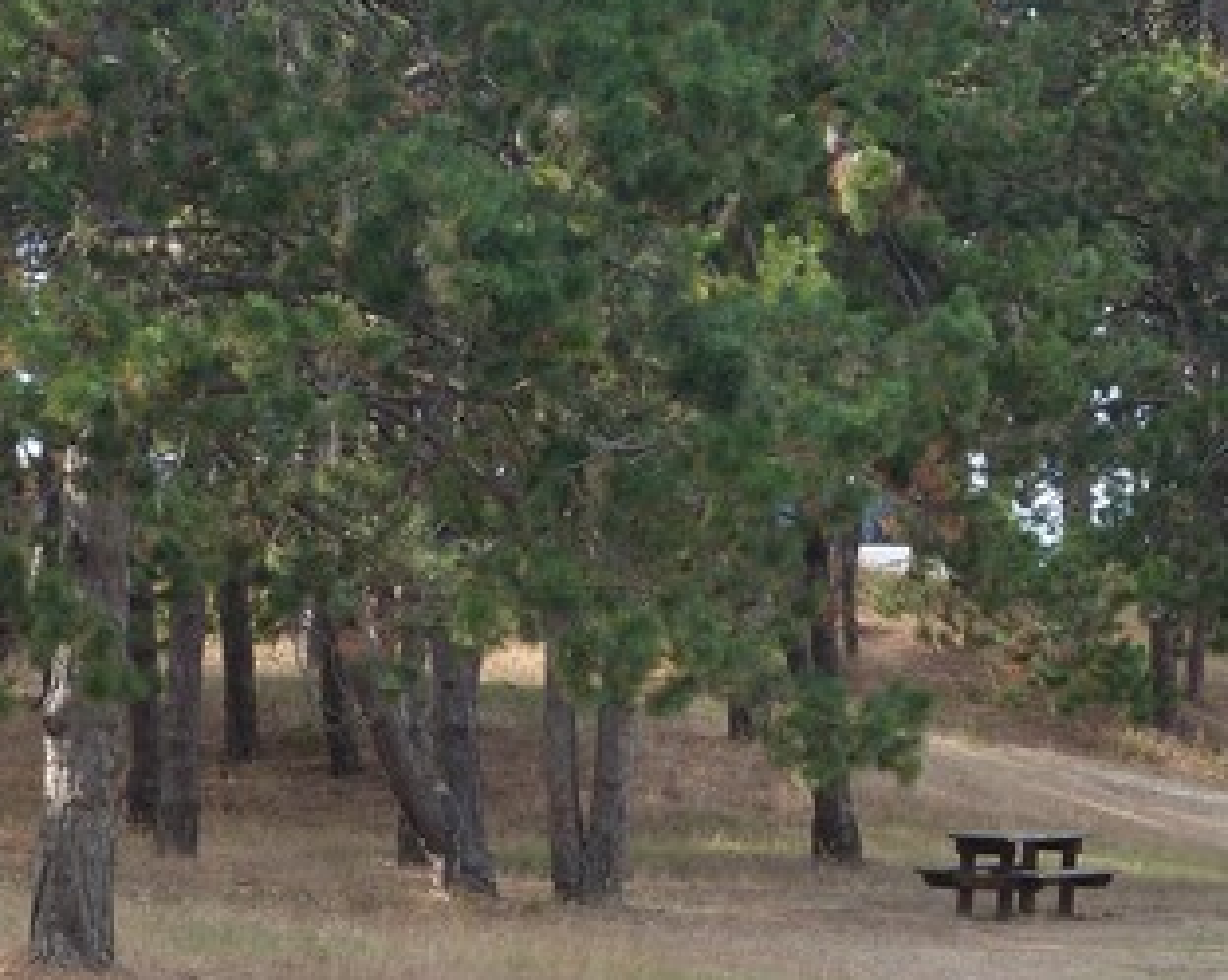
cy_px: 563
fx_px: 8460
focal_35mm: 233
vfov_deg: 6.6
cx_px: 1071
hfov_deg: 8.3
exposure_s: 1/160
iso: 100
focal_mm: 16.8
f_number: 4
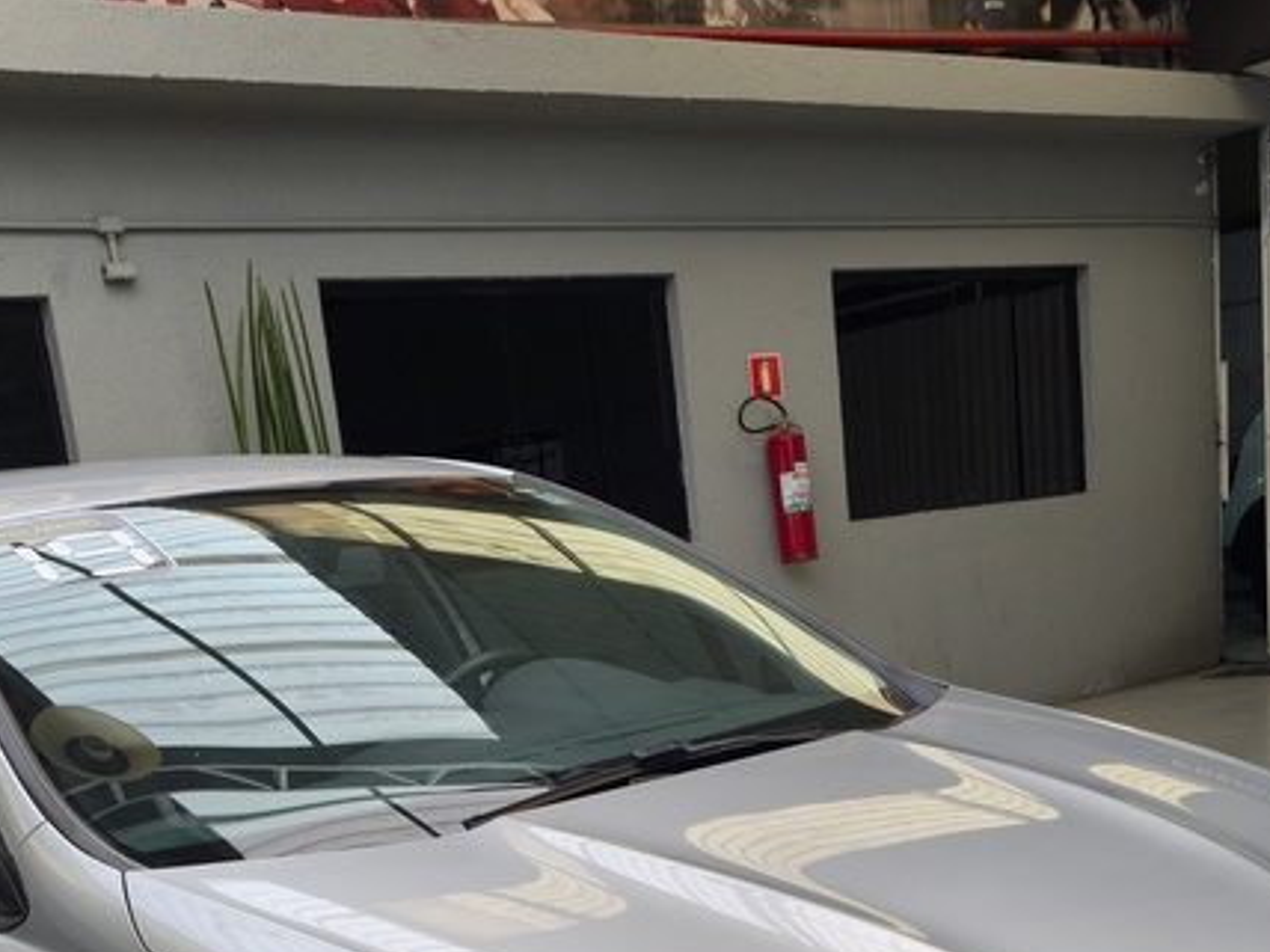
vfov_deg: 24.2
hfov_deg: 34.9
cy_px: 1136
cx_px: 650
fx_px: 2018
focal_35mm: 55
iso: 12
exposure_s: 1/165
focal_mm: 6.3
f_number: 1.7
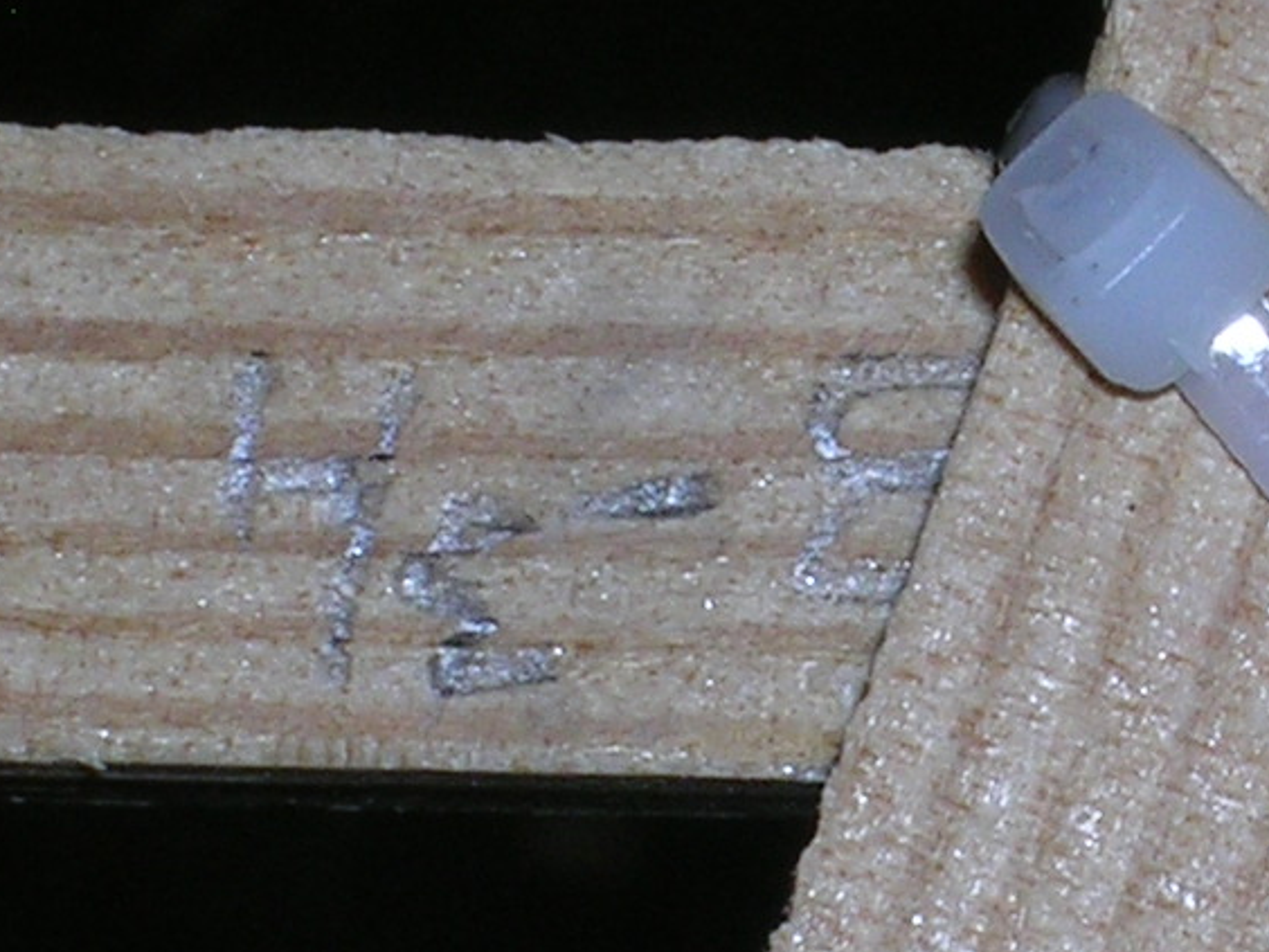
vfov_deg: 4.3
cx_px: 1120
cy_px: 608
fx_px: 12647
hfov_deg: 5.7
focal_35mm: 345
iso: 50
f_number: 8.8
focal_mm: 14.5
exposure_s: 1/60.1
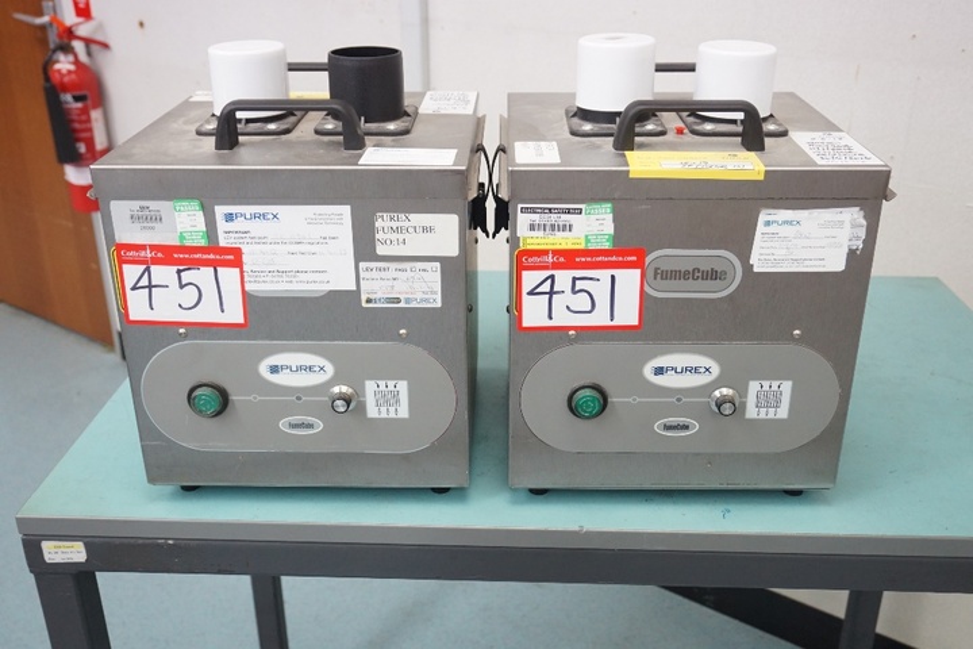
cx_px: 486
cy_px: 324
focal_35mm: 36
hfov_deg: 53.1
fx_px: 973
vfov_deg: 36.9
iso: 1250
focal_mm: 24
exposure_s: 1/160
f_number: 4.5
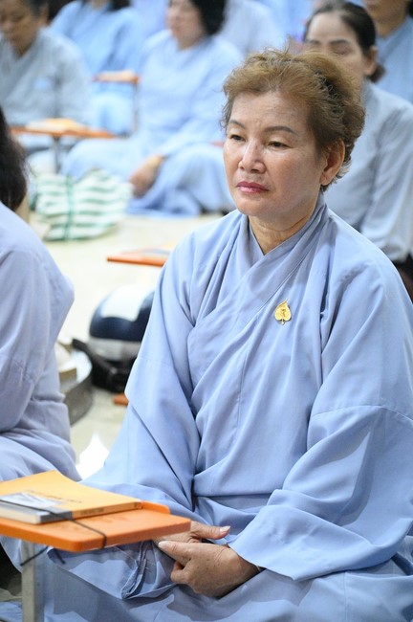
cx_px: 206
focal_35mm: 105
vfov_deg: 19.5
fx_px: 1811
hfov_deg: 13.0
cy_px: 311
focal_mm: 105
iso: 25600
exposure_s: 1/250
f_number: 4
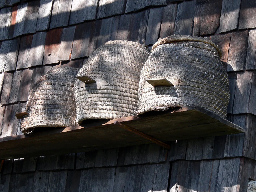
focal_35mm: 138
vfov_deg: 10.7
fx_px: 1021
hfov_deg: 14.3
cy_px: 96
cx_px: 128
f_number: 5.6
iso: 80
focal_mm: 23.1
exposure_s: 1/100
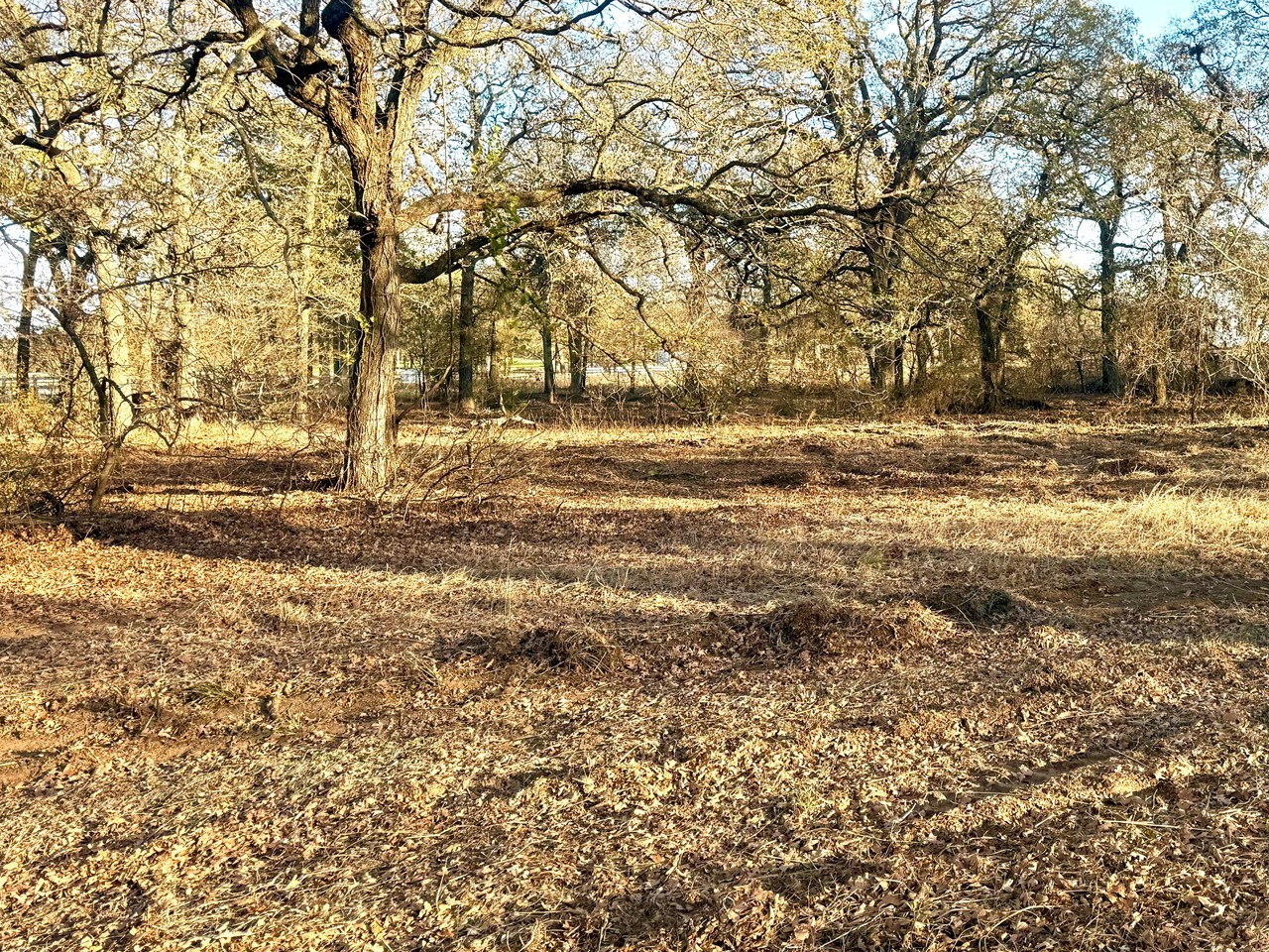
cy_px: 429
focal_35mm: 36
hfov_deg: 49.7
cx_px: 920
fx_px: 1320
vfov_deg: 39.6
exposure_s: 1/715
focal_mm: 6.76
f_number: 1.78
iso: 80
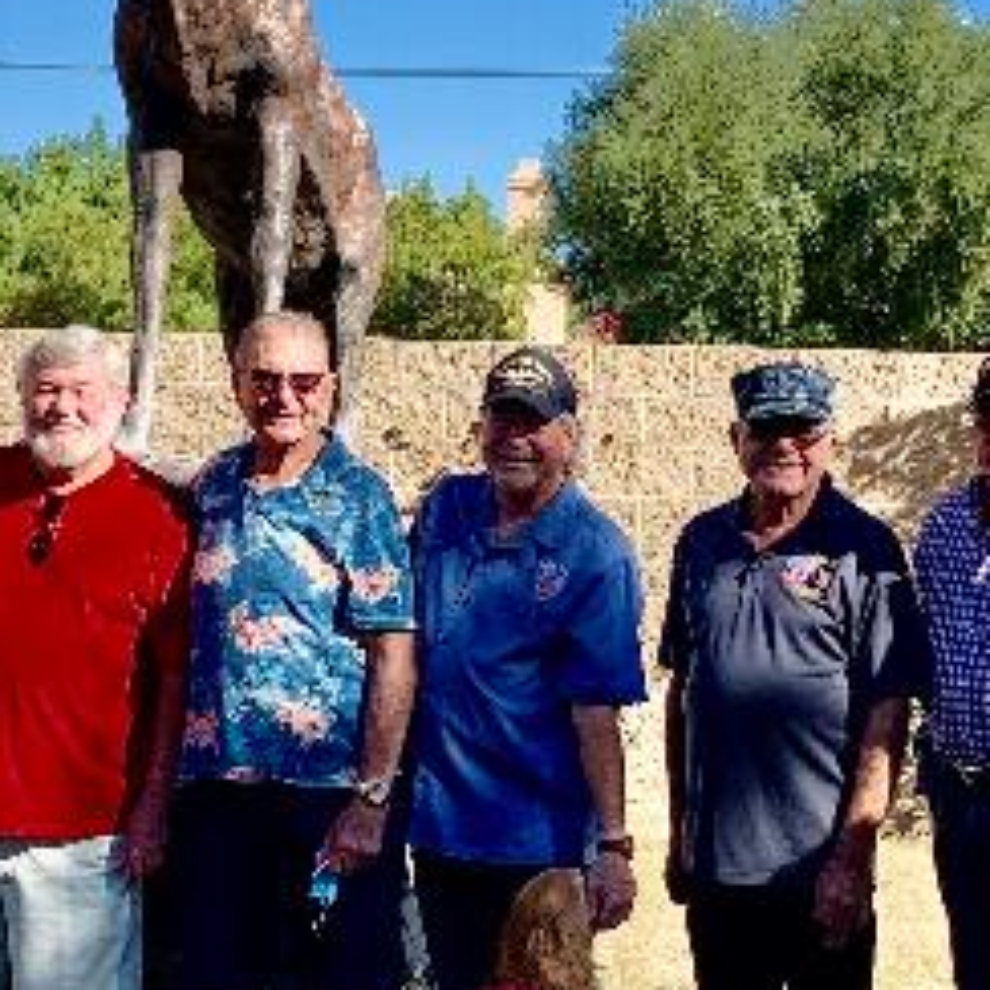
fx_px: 3042
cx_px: 491
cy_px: 288
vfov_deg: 18.4
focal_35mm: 94
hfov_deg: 18.5
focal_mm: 4.25
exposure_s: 1/1779
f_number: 1.8
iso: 25
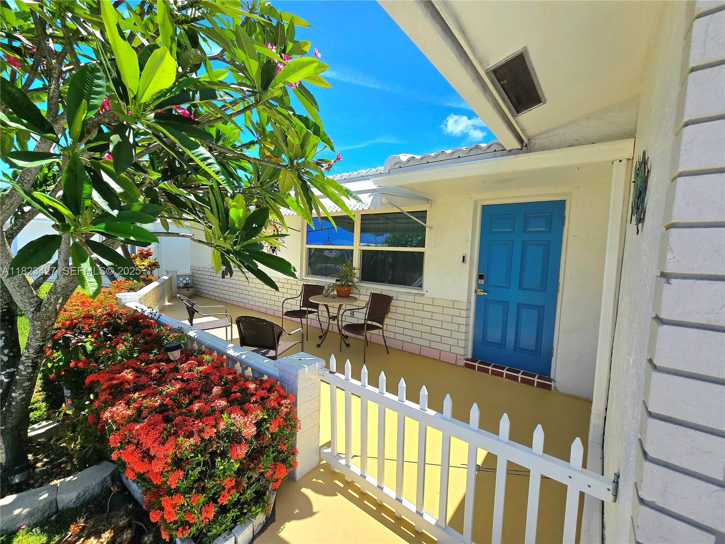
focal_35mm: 13
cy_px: 272
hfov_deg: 106.2
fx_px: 272
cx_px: 362
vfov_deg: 89.9
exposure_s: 1/2500
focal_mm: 2.2
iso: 50
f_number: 2.2
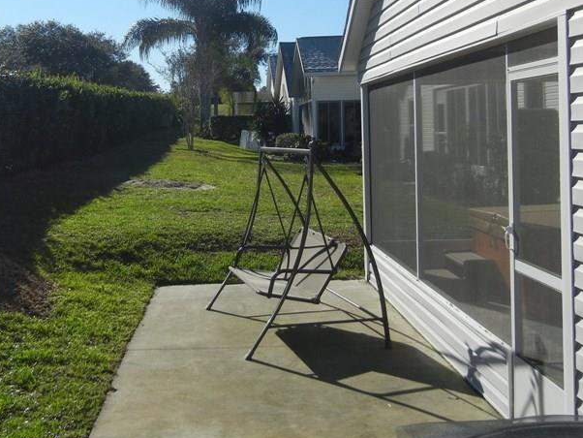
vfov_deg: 28.3
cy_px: 125
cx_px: 206
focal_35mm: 51
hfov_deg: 37.2
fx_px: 859
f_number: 7
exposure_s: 1/550
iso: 160
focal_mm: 5.4
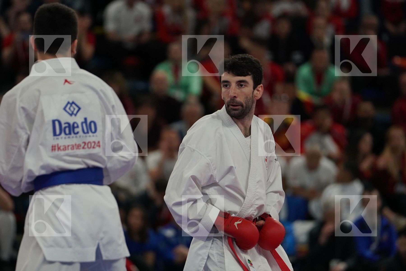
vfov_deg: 4.6
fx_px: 3383
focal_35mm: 300
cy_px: 136
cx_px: 203
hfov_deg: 6.9
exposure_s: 1/1000
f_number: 2.8
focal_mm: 200
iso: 1250
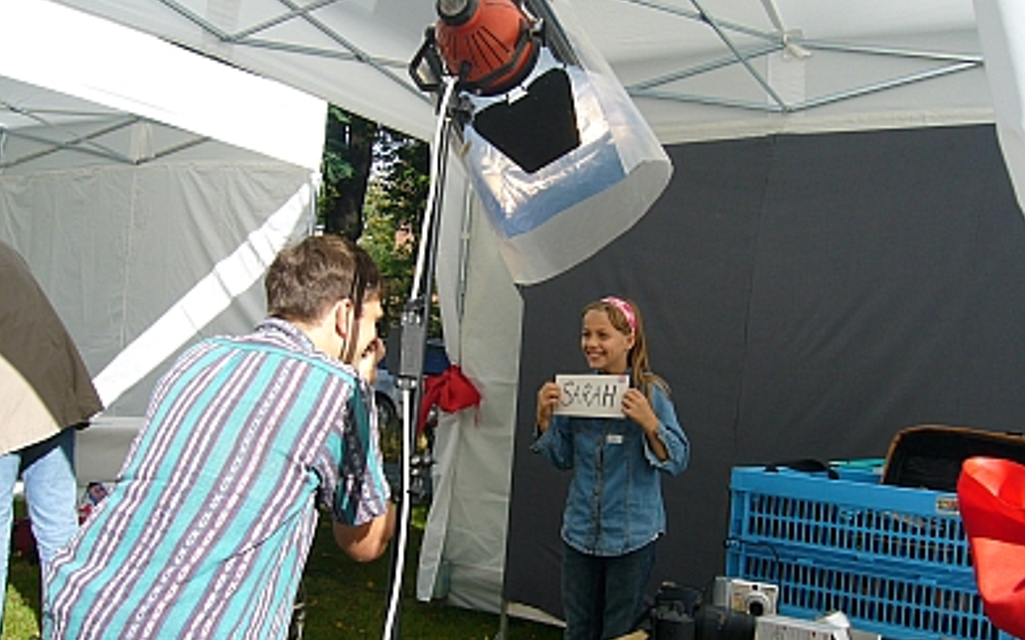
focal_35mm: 38
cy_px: 344
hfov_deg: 51.6
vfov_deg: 33.5
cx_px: 516
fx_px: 1061
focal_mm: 5.8
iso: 80
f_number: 5.6
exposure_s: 1/200
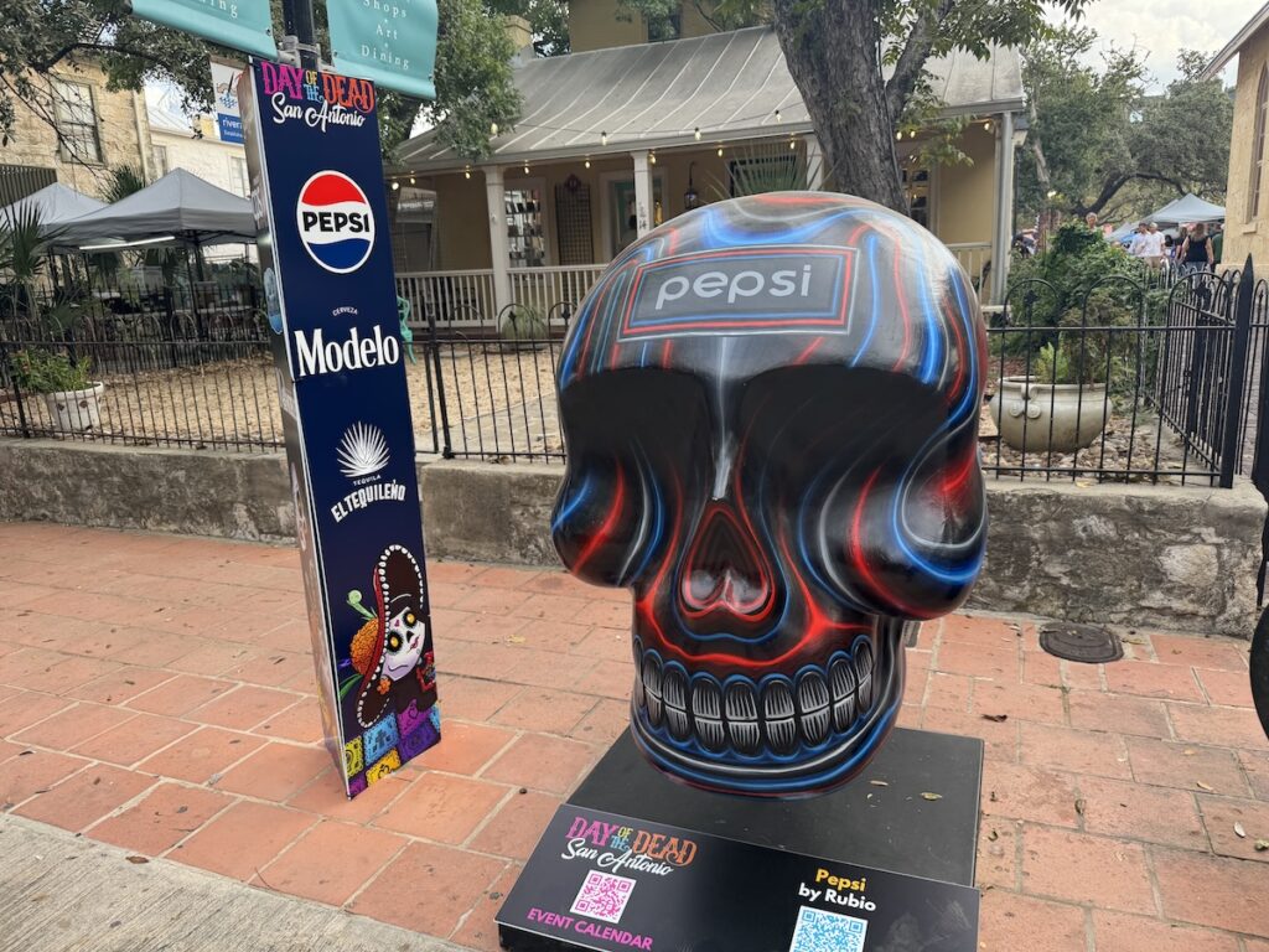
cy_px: 476
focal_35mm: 24
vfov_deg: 56.8
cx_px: 634
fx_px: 880
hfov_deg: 71.6
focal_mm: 6.76
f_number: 1.78
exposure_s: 1/203
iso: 64
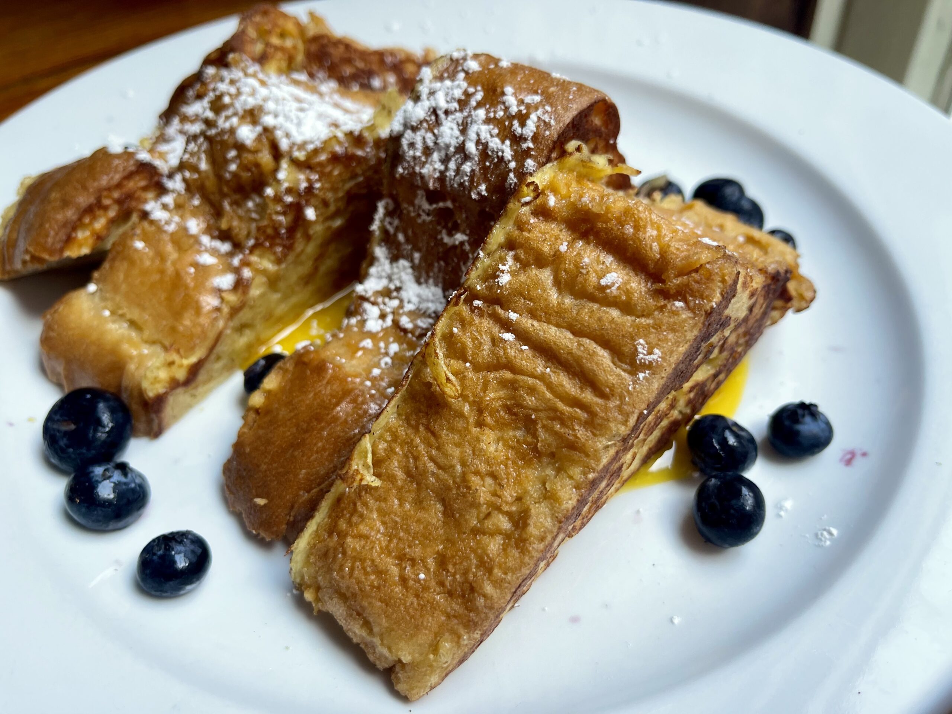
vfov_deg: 54.9
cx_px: 476
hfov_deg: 69.4
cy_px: 357
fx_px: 688
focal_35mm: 25
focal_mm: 5.1
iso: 64
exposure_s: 1/120
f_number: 1.6
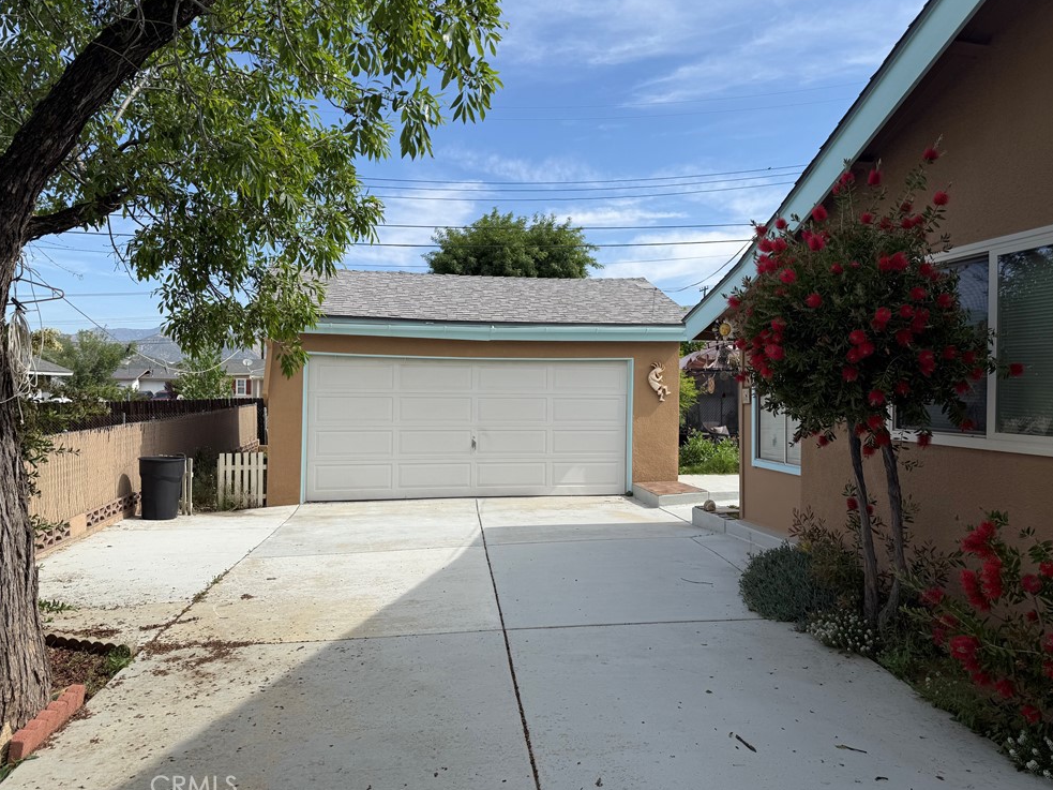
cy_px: 389
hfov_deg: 69.4
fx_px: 760
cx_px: 538
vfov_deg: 54.9
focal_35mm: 25
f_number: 1.78
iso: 80
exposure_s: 1/4405
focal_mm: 6.76
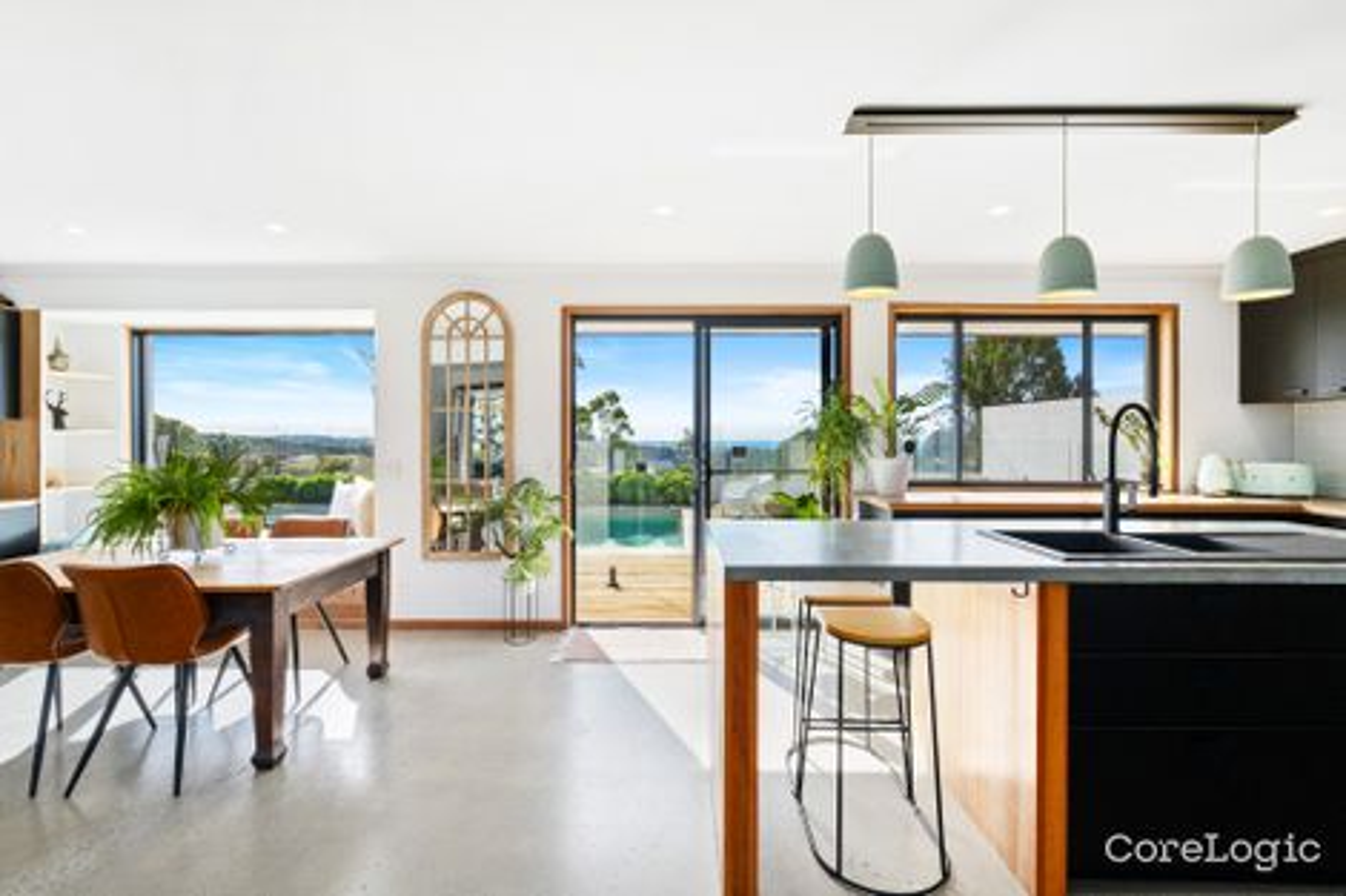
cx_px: 673
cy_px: 448
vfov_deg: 72.0
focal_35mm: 16
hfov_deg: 95.0
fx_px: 617
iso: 250
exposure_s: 1/160
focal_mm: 16.5
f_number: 10
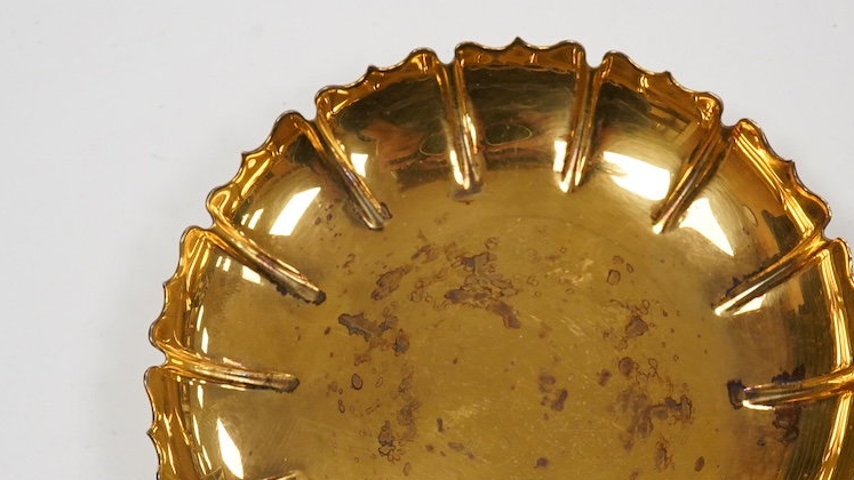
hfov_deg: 29.6
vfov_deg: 16.9
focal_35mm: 71
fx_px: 1608
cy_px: 382
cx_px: 531
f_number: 18
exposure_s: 1/100
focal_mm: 30
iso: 2500
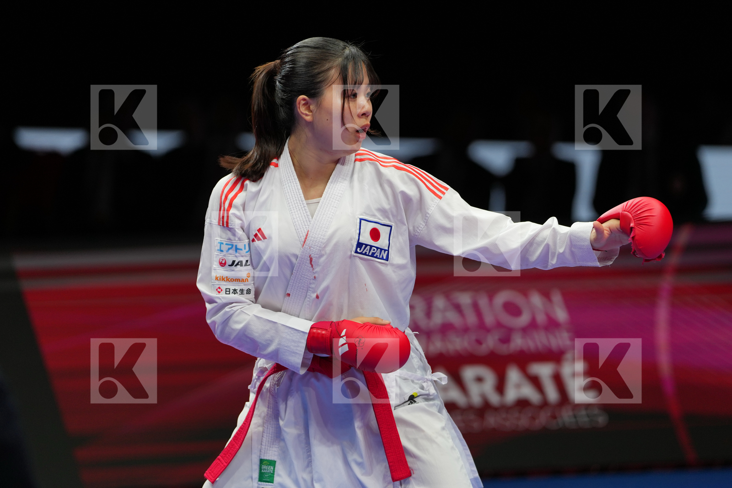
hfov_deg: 7.3
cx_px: 366
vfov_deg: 4.9
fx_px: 5732
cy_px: 244
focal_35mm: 282
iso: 400
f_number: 2.8
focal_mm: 188
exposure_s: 1/1000
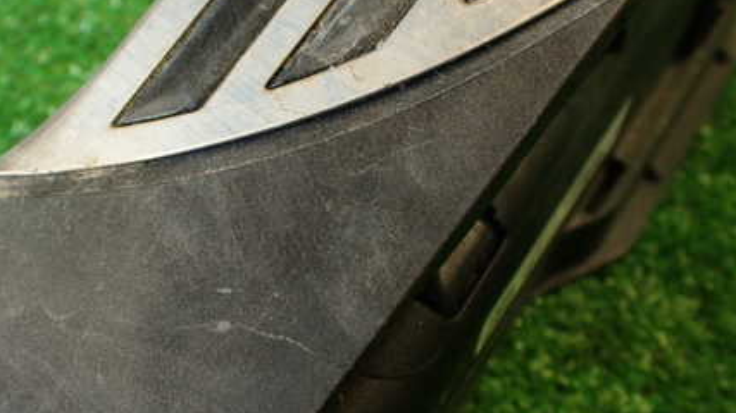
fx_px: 956
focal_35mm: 49
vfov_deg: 24.4
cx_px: 238
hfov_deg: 41.5
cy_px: 213
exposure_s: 1/30
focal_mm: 5.79
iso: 200
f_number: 2.4
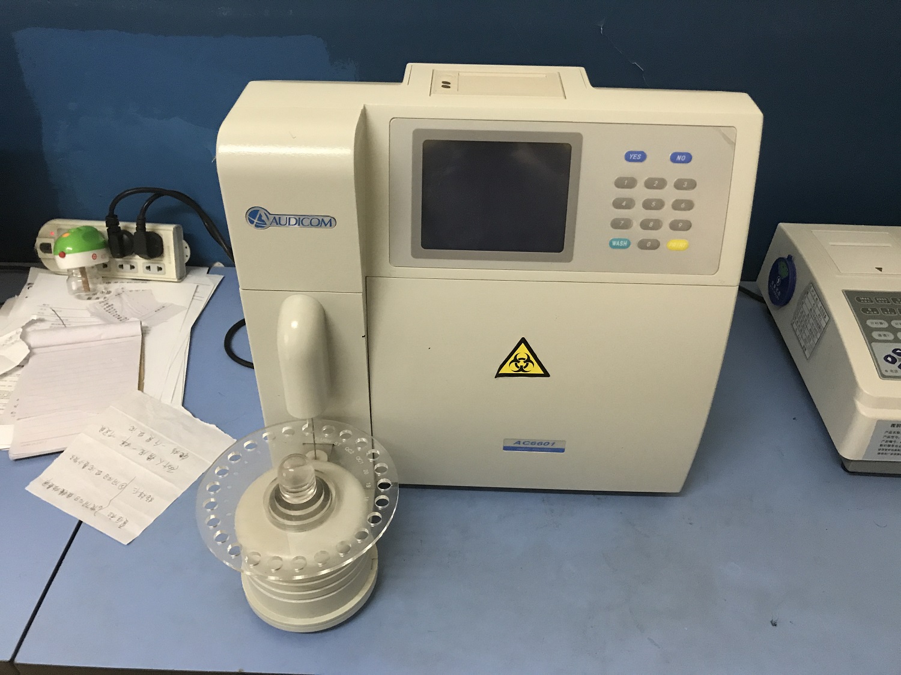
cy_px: 338
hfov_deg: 63.4
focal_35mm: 28
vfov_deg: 49.7
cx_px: 450
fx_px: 729
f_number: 1.8
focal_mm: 3.99
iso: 100
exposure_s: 1/17
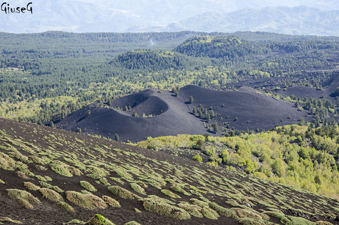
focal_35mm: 105
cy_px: 112
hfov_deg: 19.5
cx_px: 170
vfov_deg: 13.0
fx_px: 987
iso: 100
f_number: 10
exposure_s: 1/100
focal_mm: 70
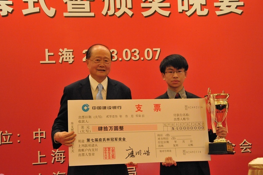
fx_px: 529
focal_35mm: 73
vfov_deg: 18.7
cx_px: 135
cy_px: 90
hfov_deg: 27.9
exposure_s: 1/60
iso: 3200
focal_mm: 45
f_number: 4.8
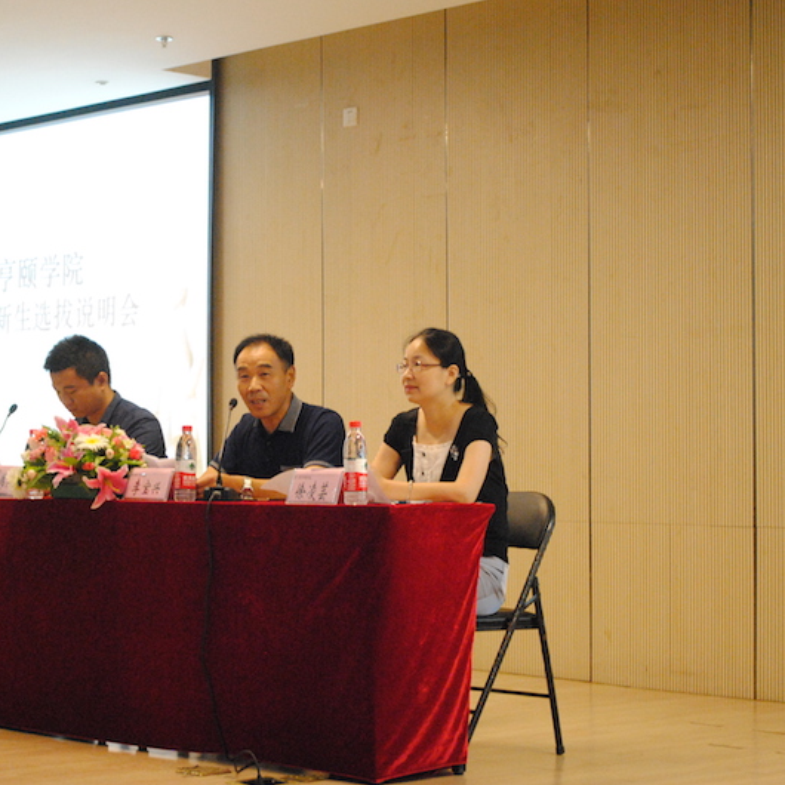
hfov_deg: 21.3
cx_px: 275
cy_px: 392
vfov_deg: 21.4
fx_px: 2078
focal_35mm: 81
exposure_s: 1/25
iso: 1600
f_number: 5.3
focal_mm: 42
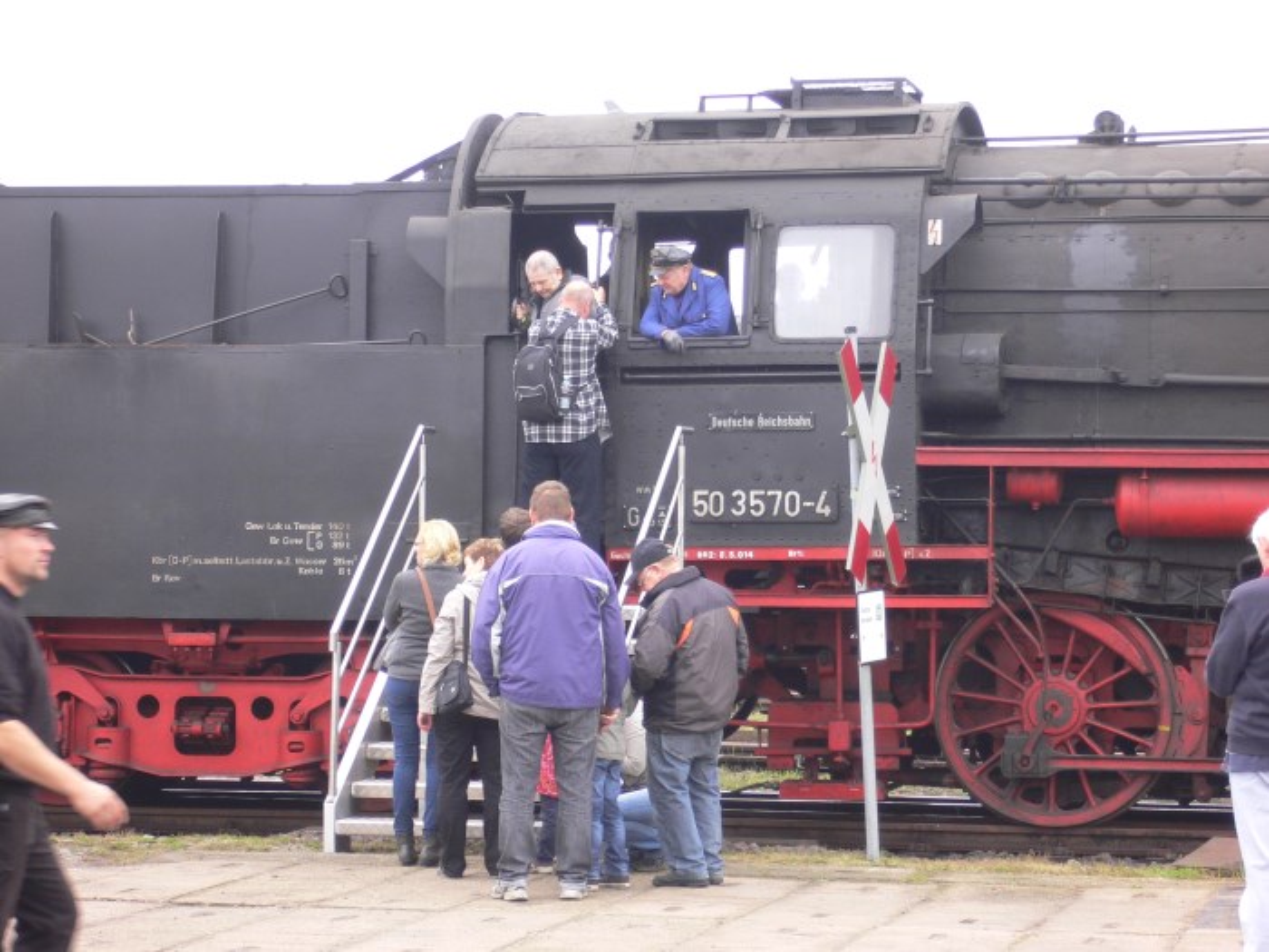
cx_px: 634
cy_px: 476
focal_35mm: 105
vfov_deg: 14.1
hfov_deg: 18.7
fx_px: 3849
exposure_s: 1/30
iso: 100
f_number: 5
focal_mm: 17.4
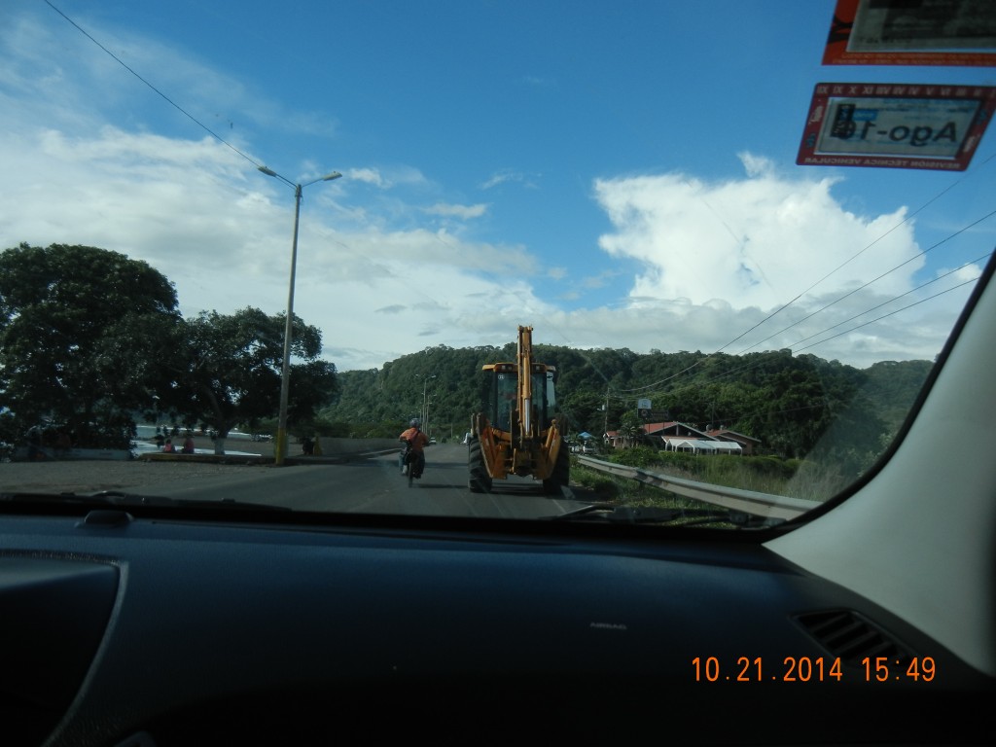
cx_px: 498
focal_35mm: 30
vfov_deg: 46.8
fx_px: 863
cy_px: 374
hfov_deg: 60.0
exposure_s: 1/549
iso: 160
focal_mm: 5.4
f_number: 7
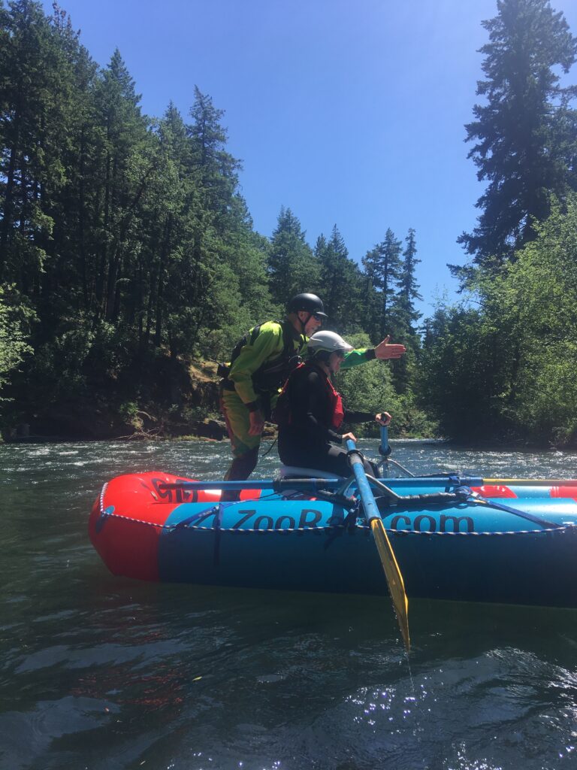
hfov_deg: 48.2
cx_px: 288
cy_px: 385
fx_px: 645
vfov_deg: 61.7
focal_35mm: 29
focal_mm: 4.15
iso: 25
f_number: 2.2
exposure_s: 1/986
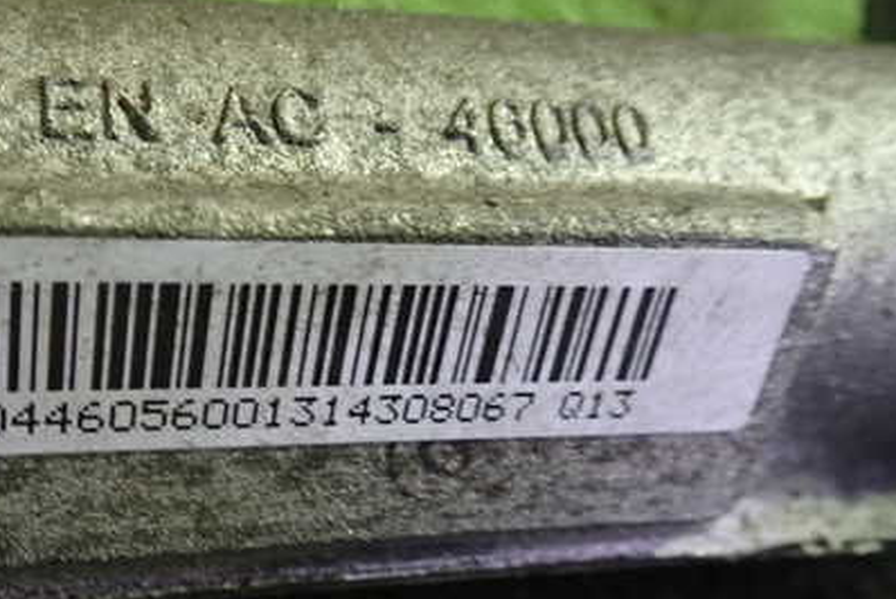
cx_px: 286
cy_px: 372
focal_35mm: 47
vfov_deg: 28.6
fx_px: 1171
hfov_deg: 41.3
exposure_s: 1/30
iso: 800
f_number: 2.3
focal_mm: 5.4
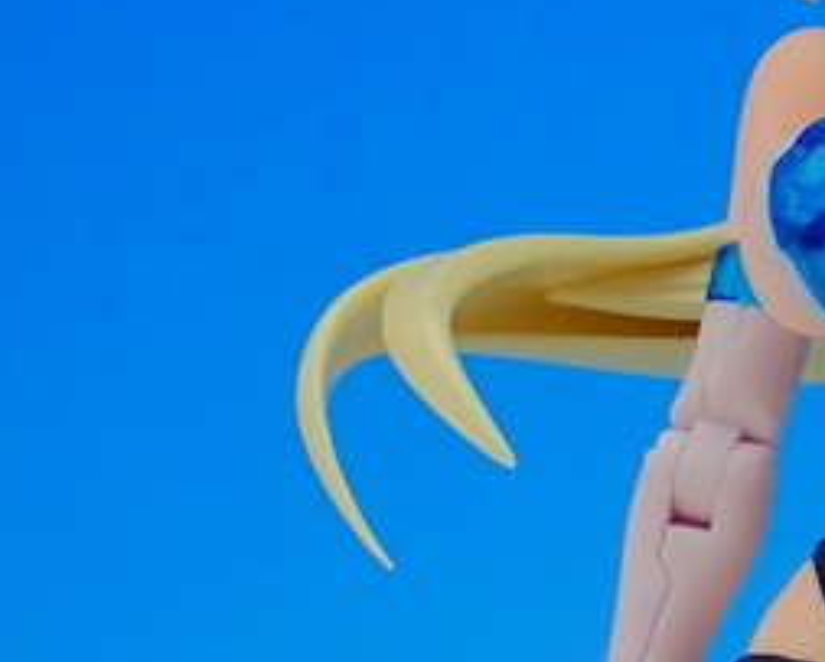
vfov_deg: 5.5
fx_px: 6845
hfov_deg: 6.8
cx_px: 1014
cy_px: 1027
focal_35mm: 280
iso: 100
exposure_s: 1/30
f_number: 3.9
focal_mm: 12.73
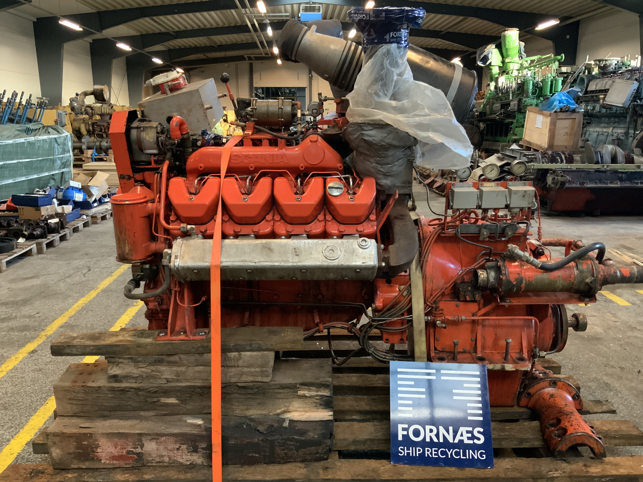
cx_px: 322
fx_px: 539
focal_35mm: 29
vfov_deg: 48.2
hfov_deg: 61.7
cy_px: 241
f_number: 1.8
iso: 250
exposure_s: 1/30
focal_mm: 3
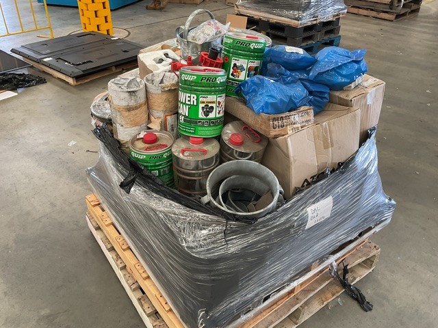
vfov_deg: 48.2
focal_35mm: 29
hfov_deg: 61.7
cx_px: 219
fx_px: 367
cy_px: 164
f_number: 1.8
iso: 50
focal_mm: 3
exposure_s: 1/50
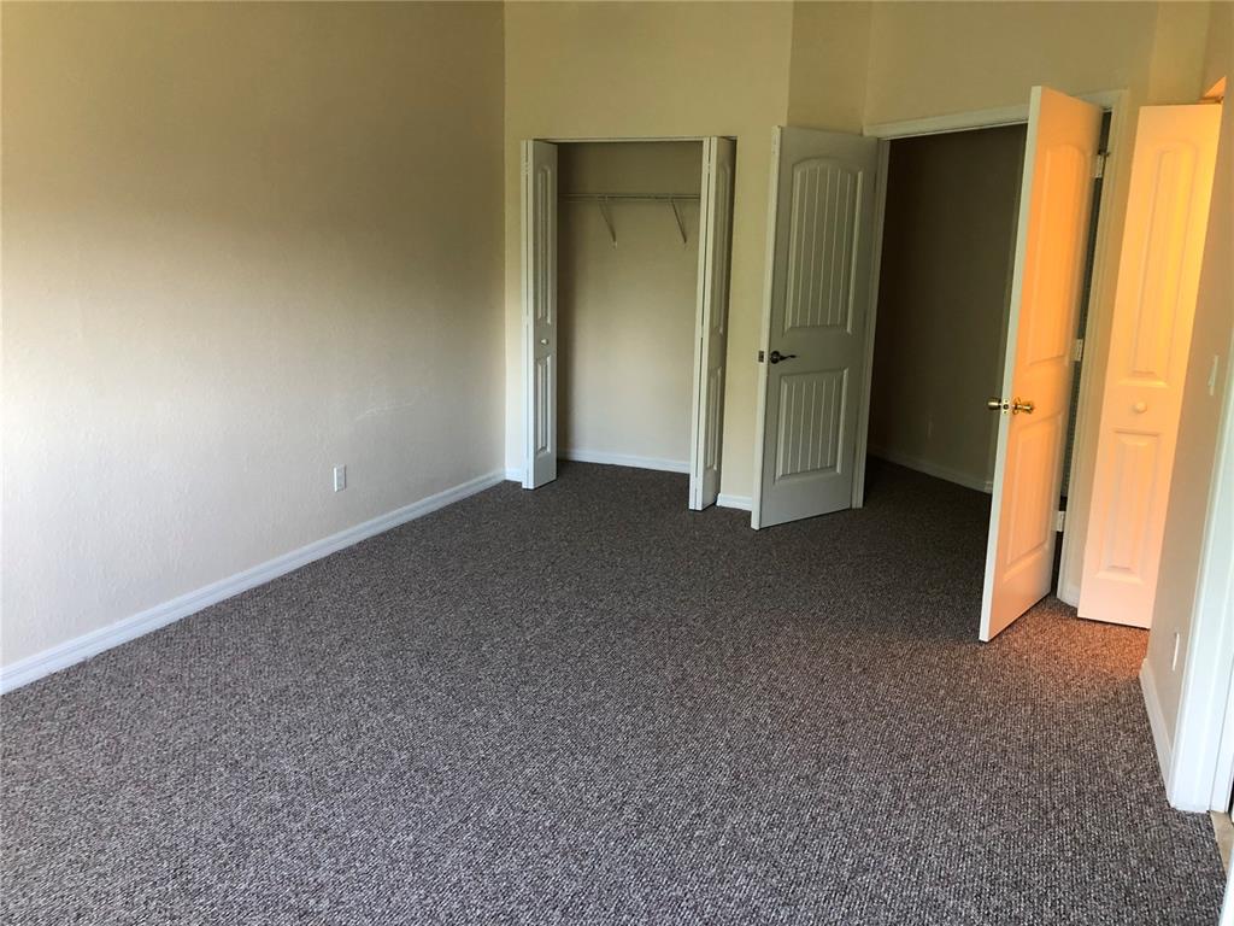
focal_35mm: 28
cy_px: 463
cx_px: 617
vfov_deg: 49.7
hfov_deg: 63.4
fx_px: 998
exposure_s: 1/15
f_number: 1.8
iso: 64
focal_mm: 4
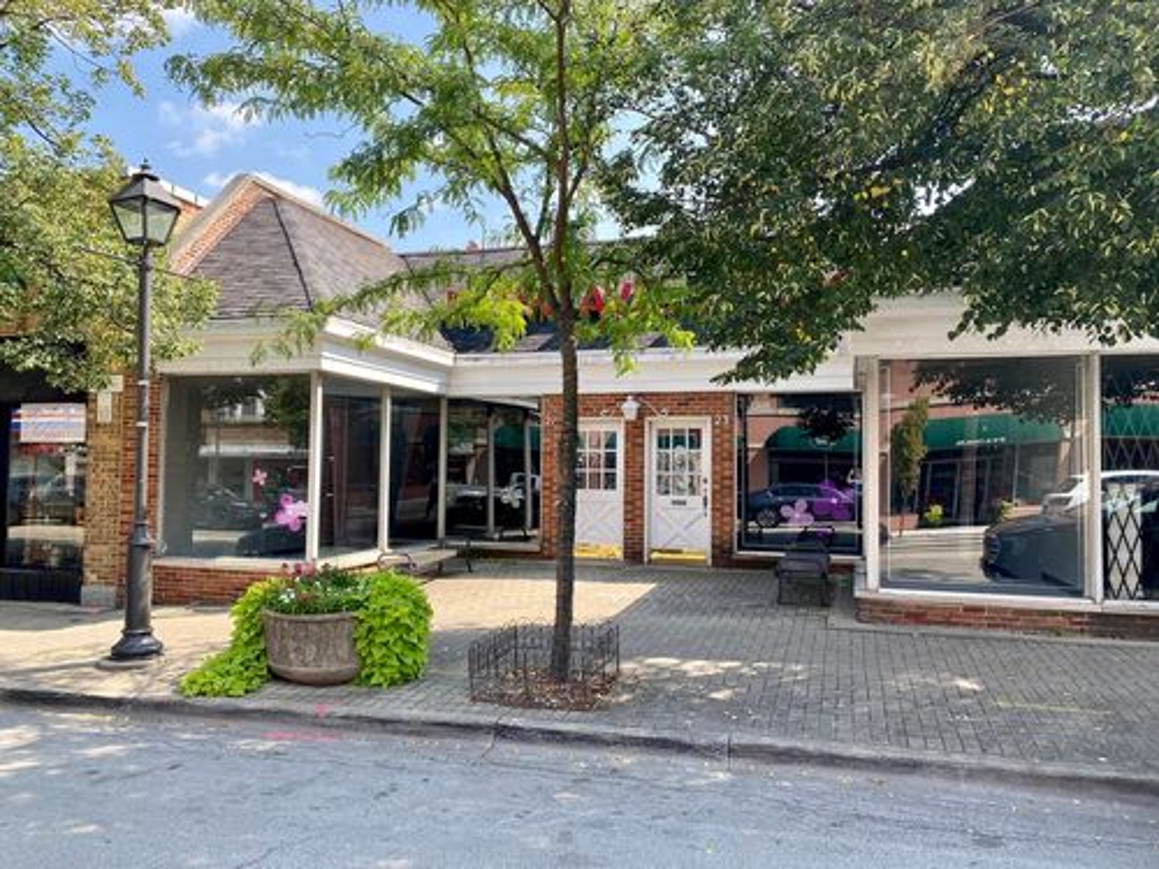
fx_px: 871
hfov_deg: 67.3
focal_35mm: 26
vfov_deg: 53.1
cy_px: 434
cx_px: 580
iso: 32
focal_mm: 4.25
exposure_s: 1/647
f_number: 1.8
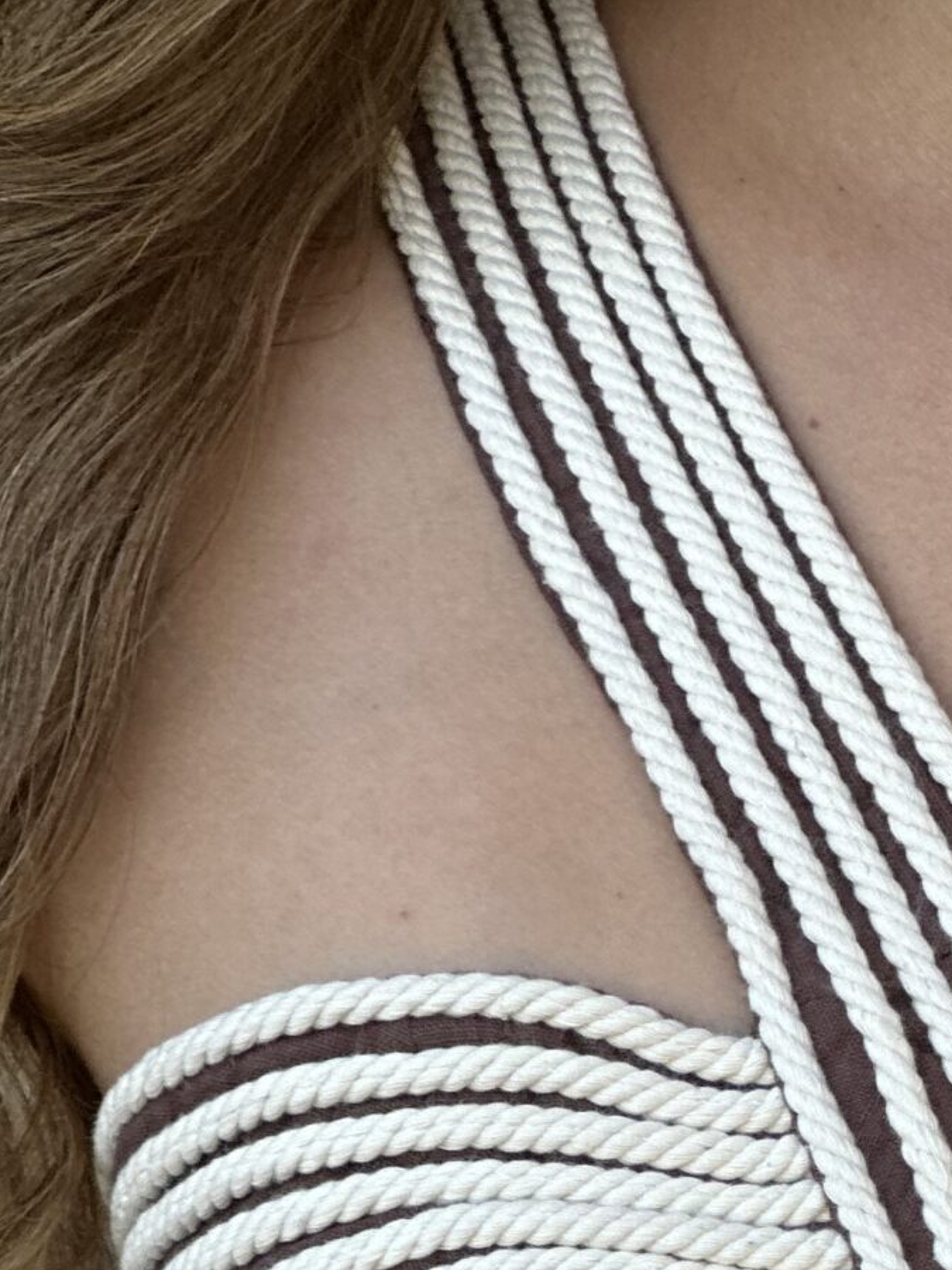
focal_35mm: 219
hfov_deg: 6.7
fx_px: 8031
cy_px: 1486
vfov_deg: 8.9
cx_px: 1333
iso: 40
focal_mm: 9
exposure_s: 1/121
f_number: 2.8
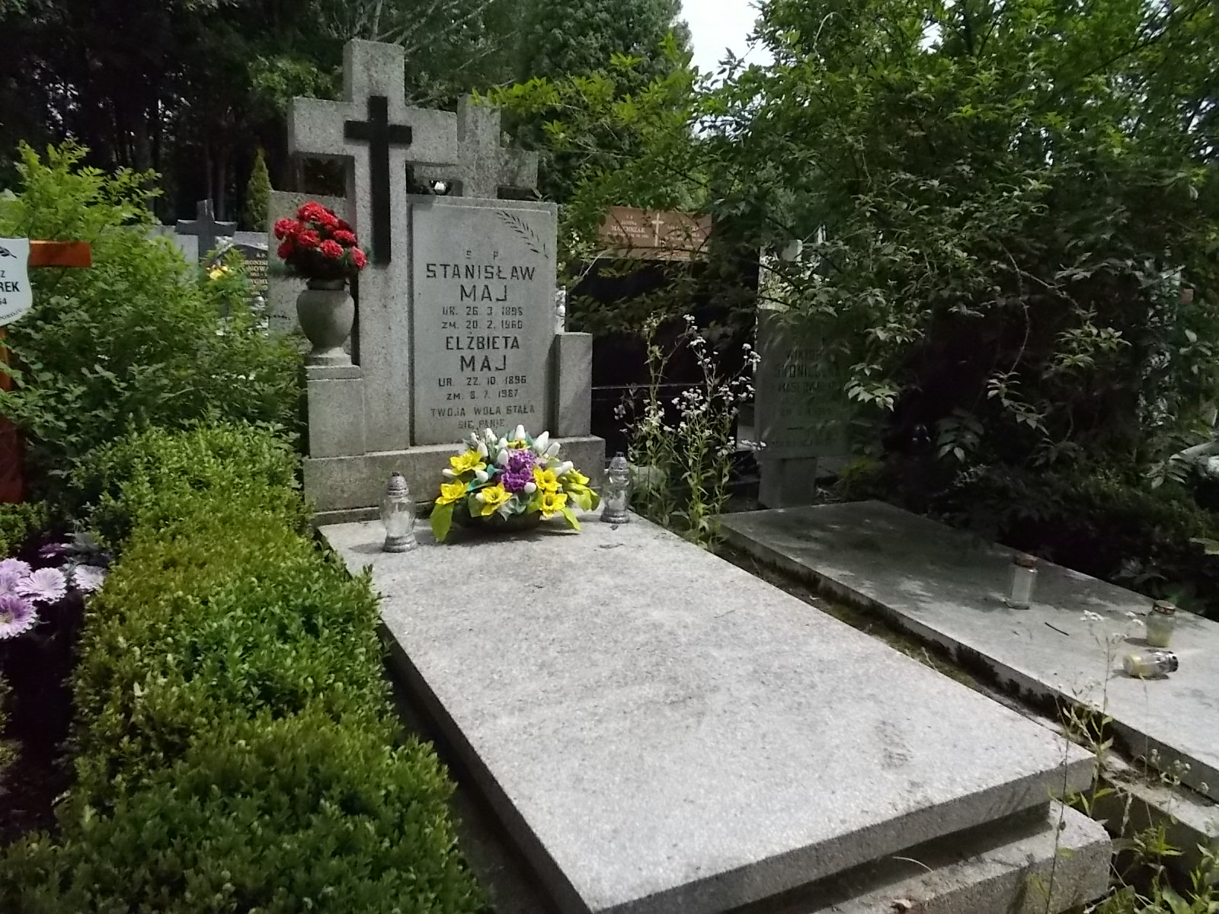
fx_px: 916
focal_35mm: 26
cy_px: 457
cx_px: 610
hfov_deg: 67.3
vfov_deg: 53.1
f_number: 8
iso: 400
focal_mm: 4.6
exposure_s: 1/640
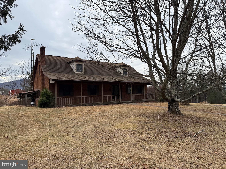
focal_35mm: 24
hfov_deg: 71.6
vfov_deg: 56.8
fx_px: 157
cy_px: 84
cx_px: 113
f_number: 1.78
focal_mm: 6.76
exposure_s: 1/1618
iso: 80
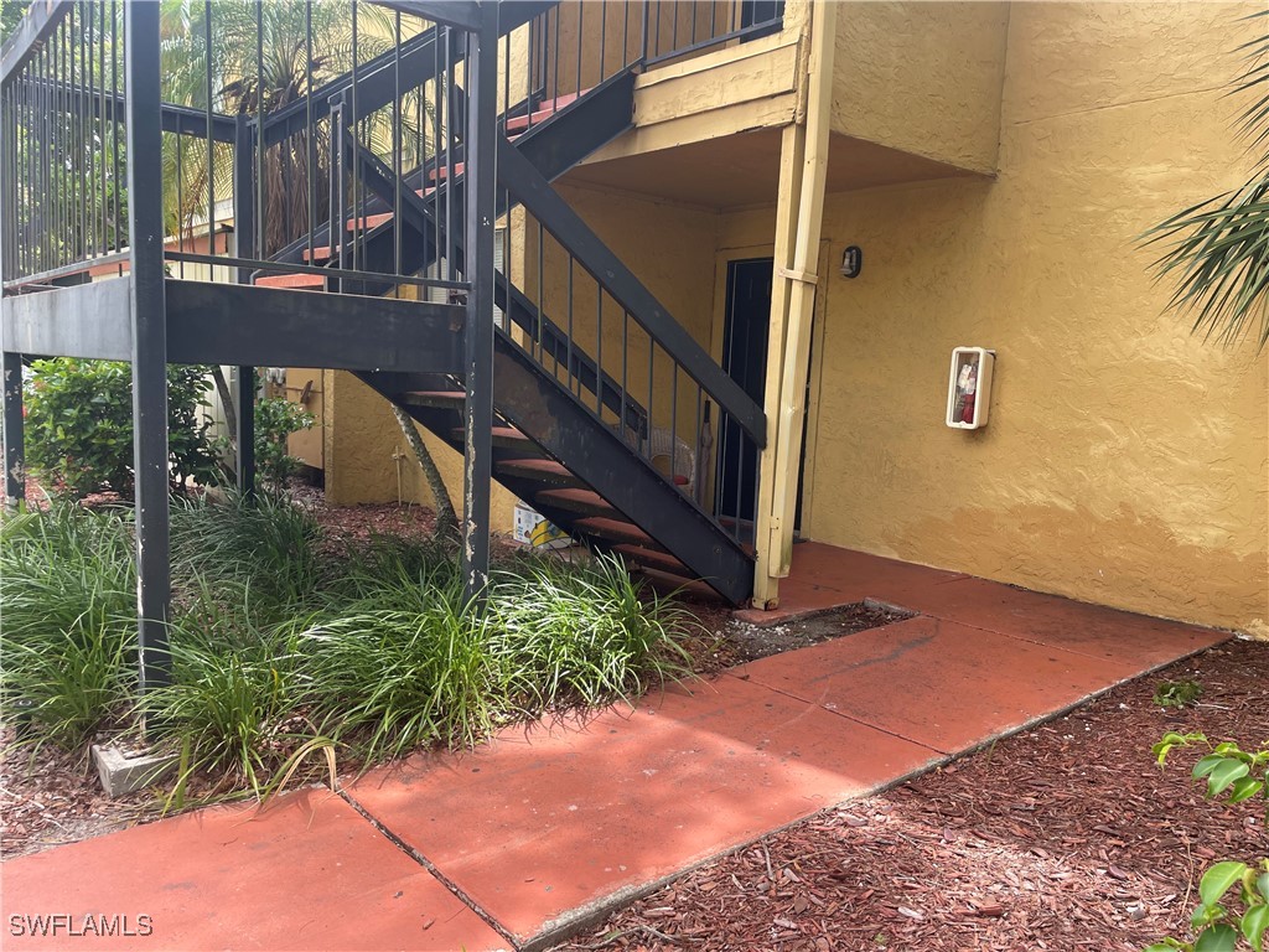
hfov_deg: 67.3
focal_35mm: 26
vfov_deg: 53.1
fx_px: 953
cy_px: 476
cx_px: 634
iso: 32
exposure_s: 1/381
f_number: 1.6
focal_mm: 4.2
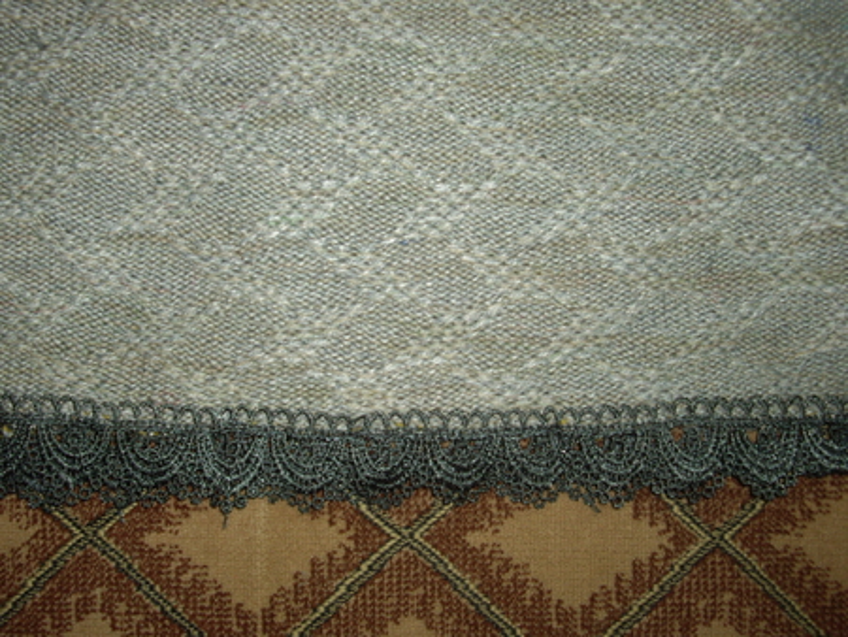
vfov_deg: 31.5
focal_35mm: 46
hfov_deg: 41.2
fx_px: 1127
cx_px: 424
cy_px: 318
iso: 200
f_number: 3.1
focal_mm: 9.6
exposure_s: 1/50
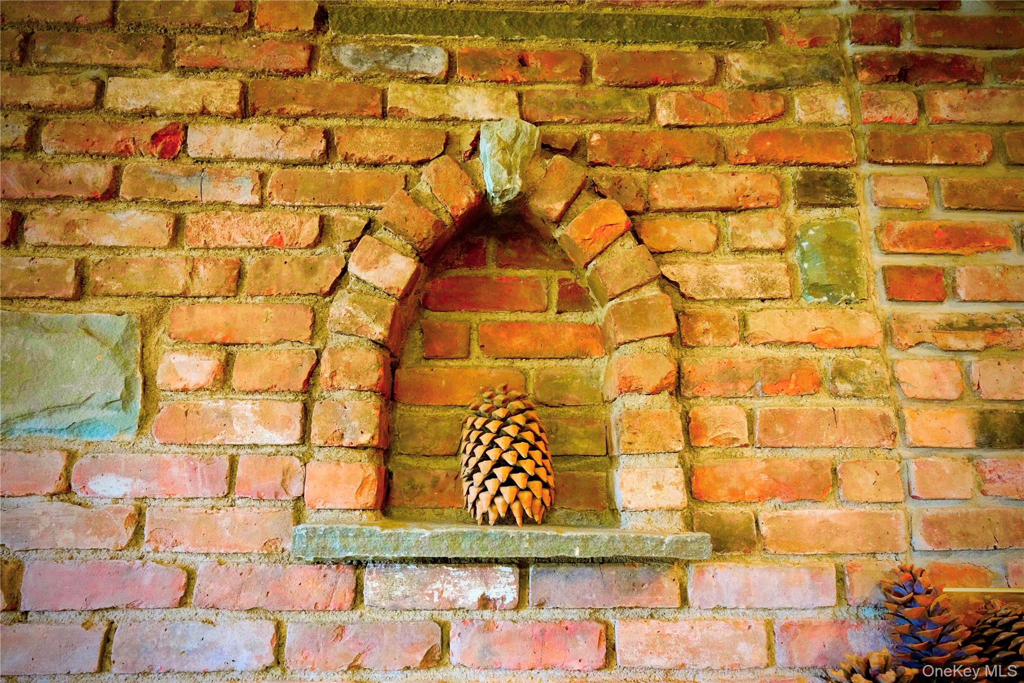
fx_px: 683
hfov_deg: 73.7
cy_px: 342
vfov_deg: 53.1
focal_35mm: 24
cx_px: 512
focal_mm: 24
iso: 3200
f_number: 8
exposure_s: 1/6
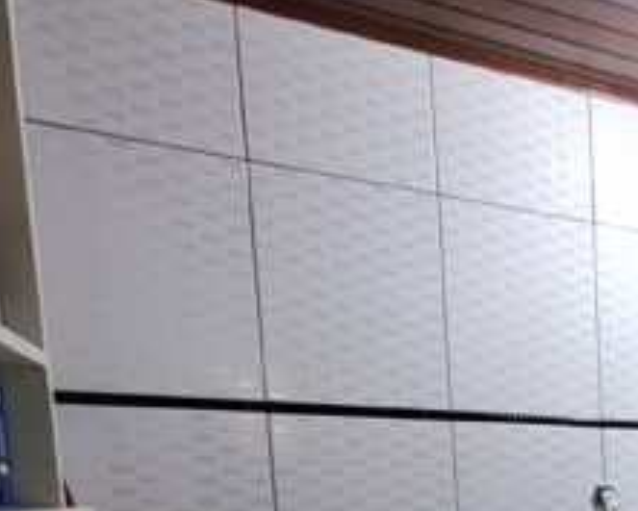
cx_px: 921
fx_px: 831
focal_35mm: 44
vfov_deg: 29.8
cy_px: 595
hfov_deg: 29.1
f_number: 2.2
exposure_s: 1/20
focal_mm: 1.74
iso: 500
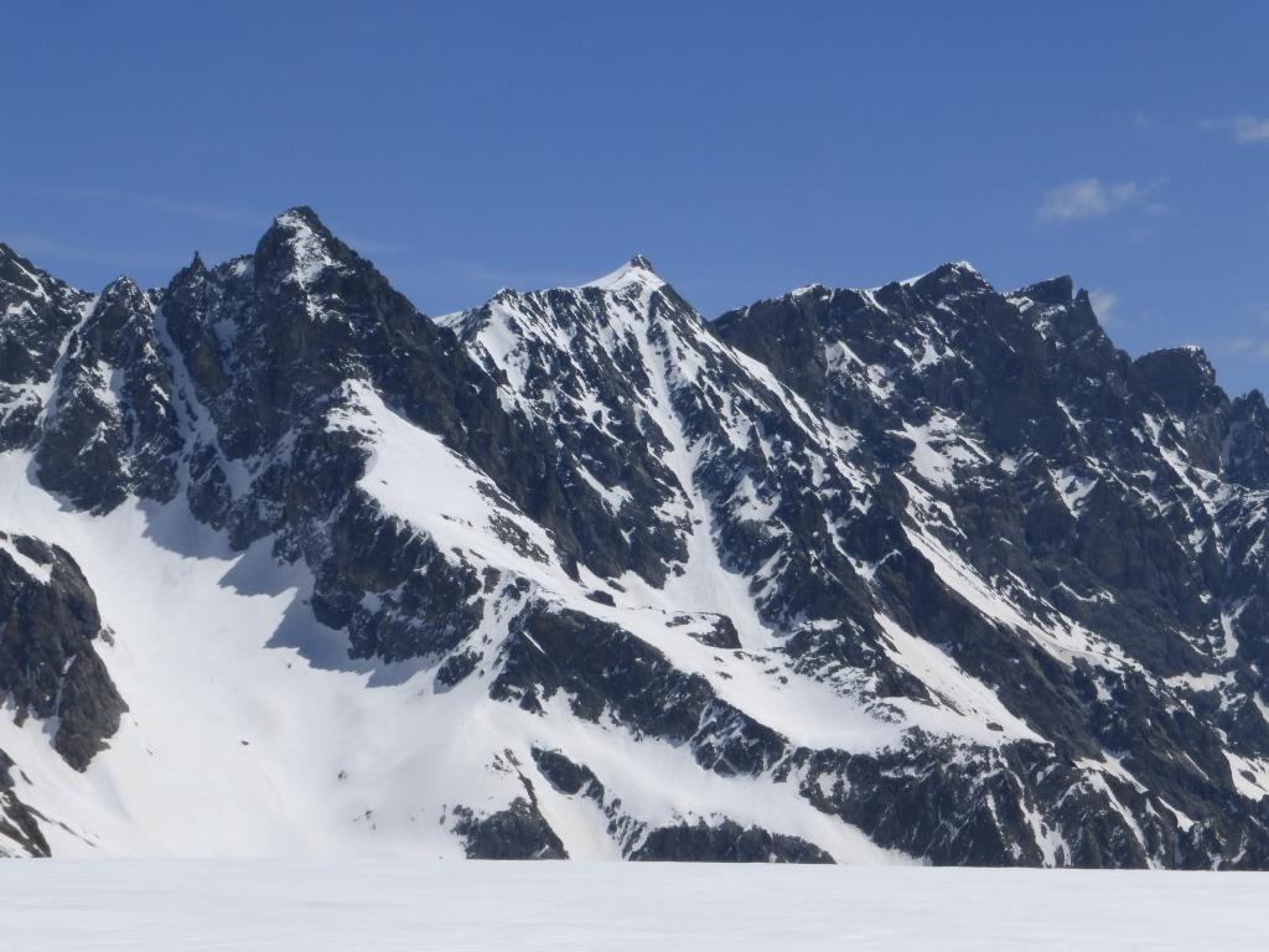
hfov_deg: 18.9
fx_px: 3813
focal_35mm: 104
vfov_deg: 14.2
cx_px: 634
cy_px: 476
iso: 100
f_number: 5.3
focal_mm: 17.1
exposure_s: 1/2000
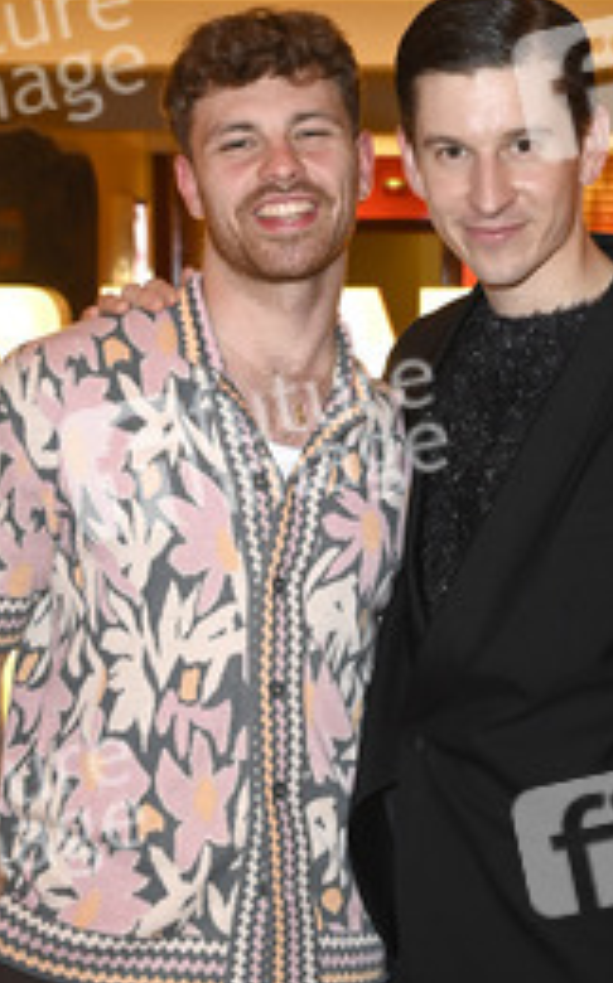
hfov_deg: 18.8
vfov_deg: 29.6
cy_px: 639
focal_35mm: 69
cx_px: 363
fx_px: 1848
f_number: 5.6
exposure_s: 1/50
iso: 1250
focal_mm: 44
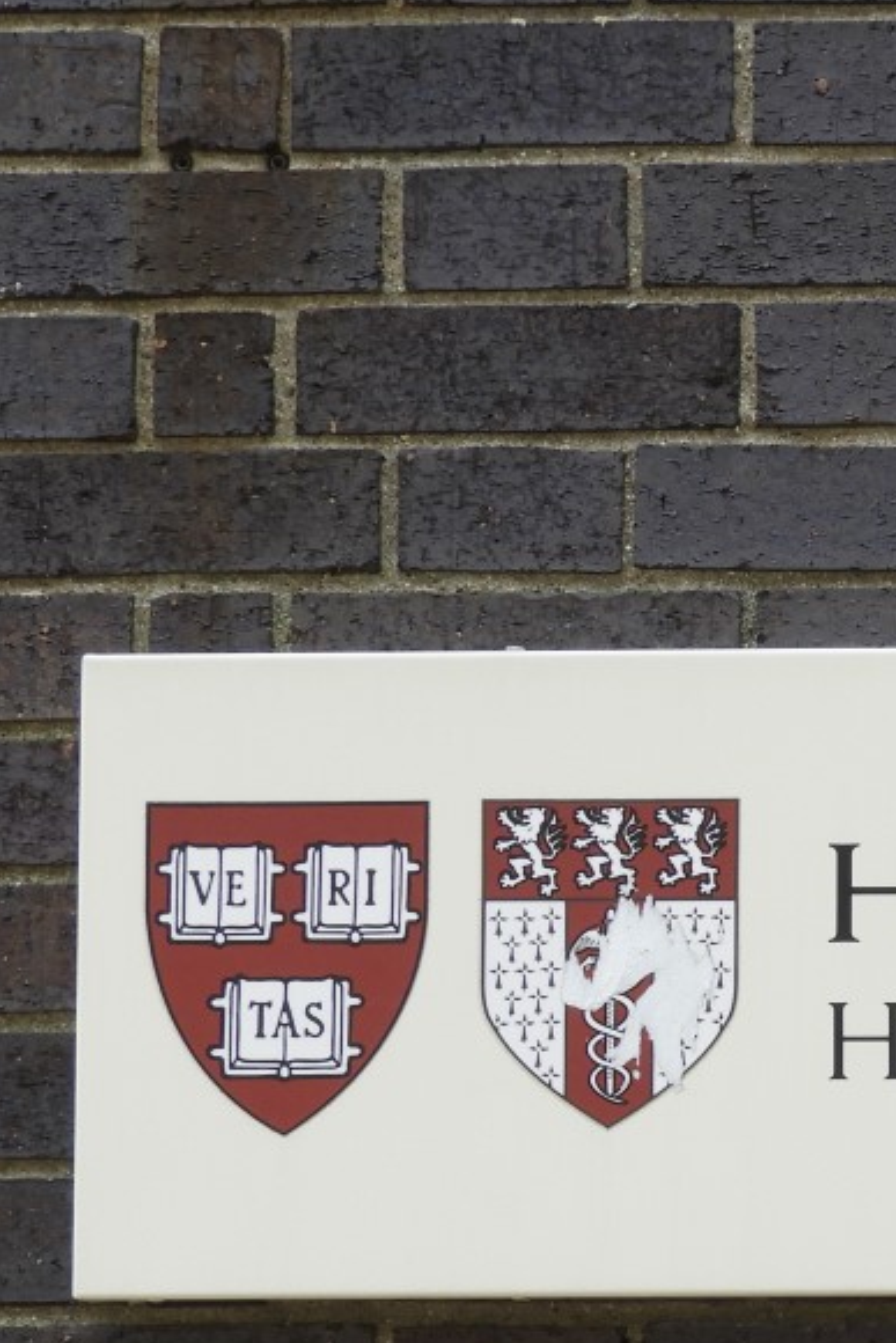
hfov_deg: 9.4
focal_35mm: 142
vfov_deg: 14.4
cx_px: 1290
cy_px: 977
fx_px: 5298
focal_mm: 9.9
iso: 100
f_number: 4
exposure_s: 1/320
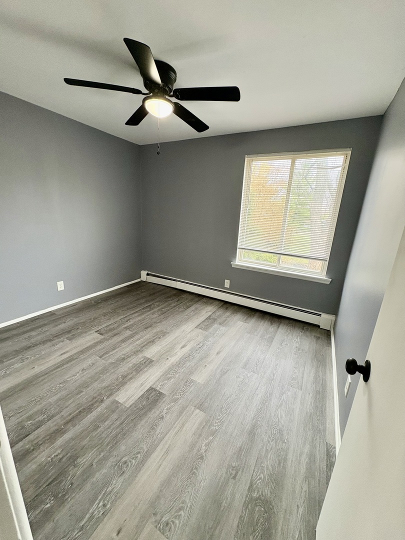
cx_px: 202
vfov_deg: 102.1
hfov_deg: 85.7
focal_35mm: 14
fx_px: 218
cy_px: 270
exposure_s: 1/60
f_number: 2.2
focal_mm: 2.22
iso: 400
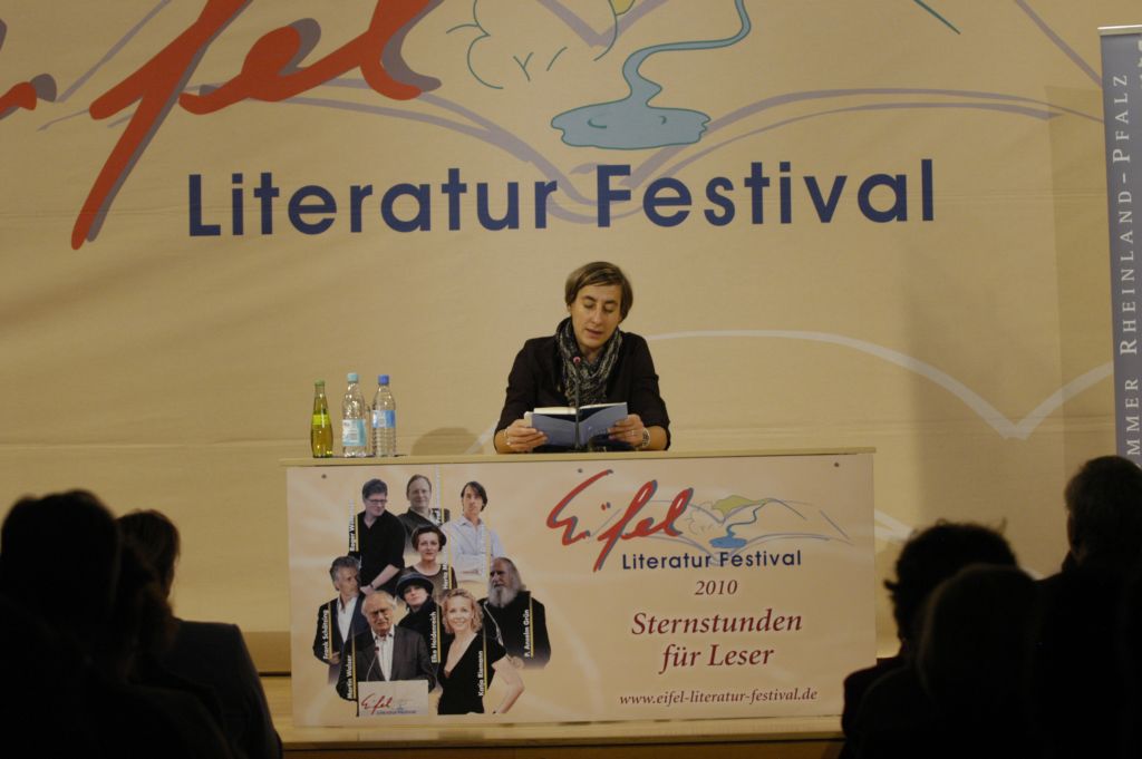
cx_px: 571
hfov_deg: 17.1
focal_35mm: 120
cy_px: 380
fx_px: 3804
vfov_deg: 11.4
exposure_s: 1/125
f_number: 3.2
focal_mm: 80
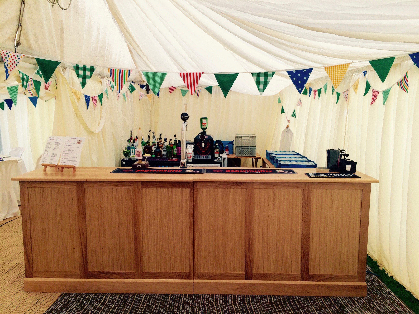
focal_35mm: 29
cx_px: 210
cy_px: 157
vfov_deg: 48.2
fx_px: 351
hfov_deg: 61.7
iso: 32
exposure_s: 1/342
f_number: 2.2
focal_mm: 4.15
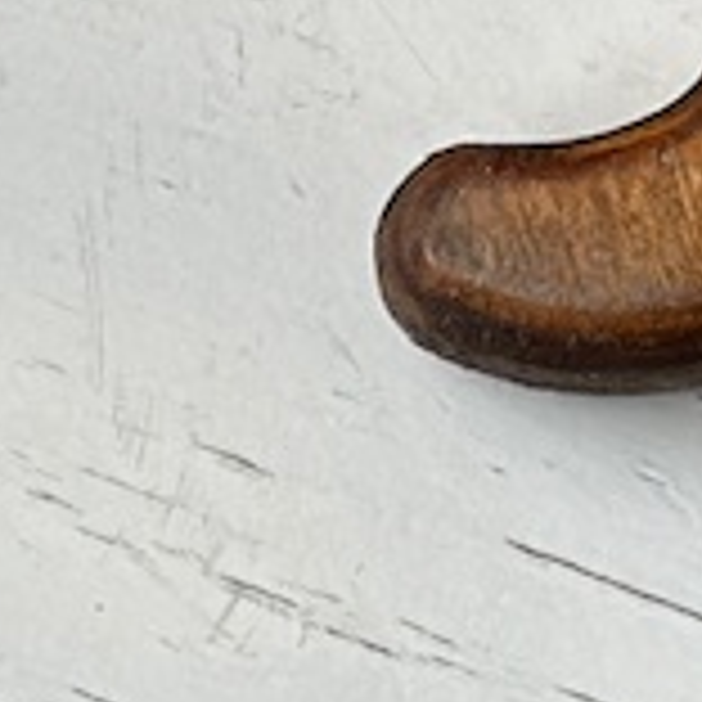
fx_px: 8007
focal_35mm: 349
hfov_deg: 5.0
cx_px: 432
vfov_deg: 4.9
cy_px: 1408
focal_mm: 6.86
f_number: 1.78
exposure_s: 1/206
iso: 80
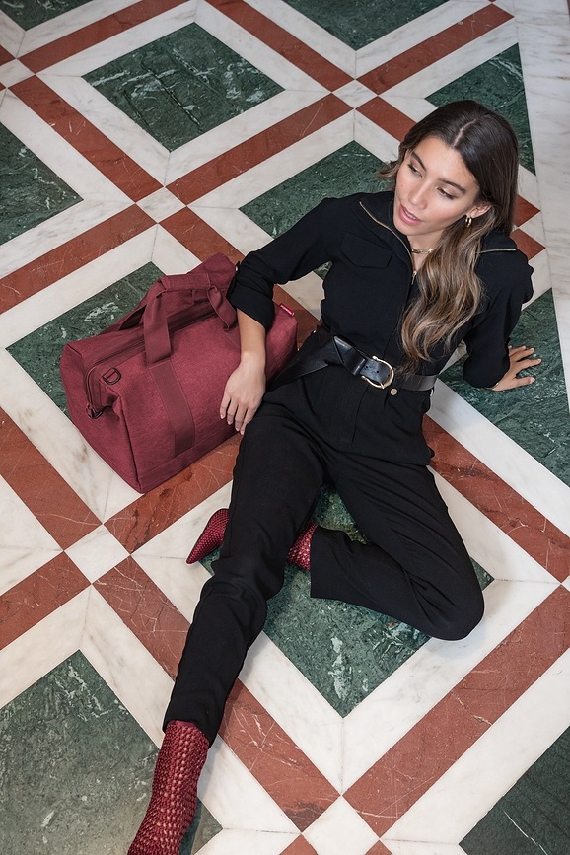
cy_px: 428
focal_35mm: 40
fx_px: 950
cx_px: 285
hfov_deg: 33.4
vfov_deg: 48.5
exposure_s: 1/160
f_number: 5
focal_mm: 40
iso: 1250
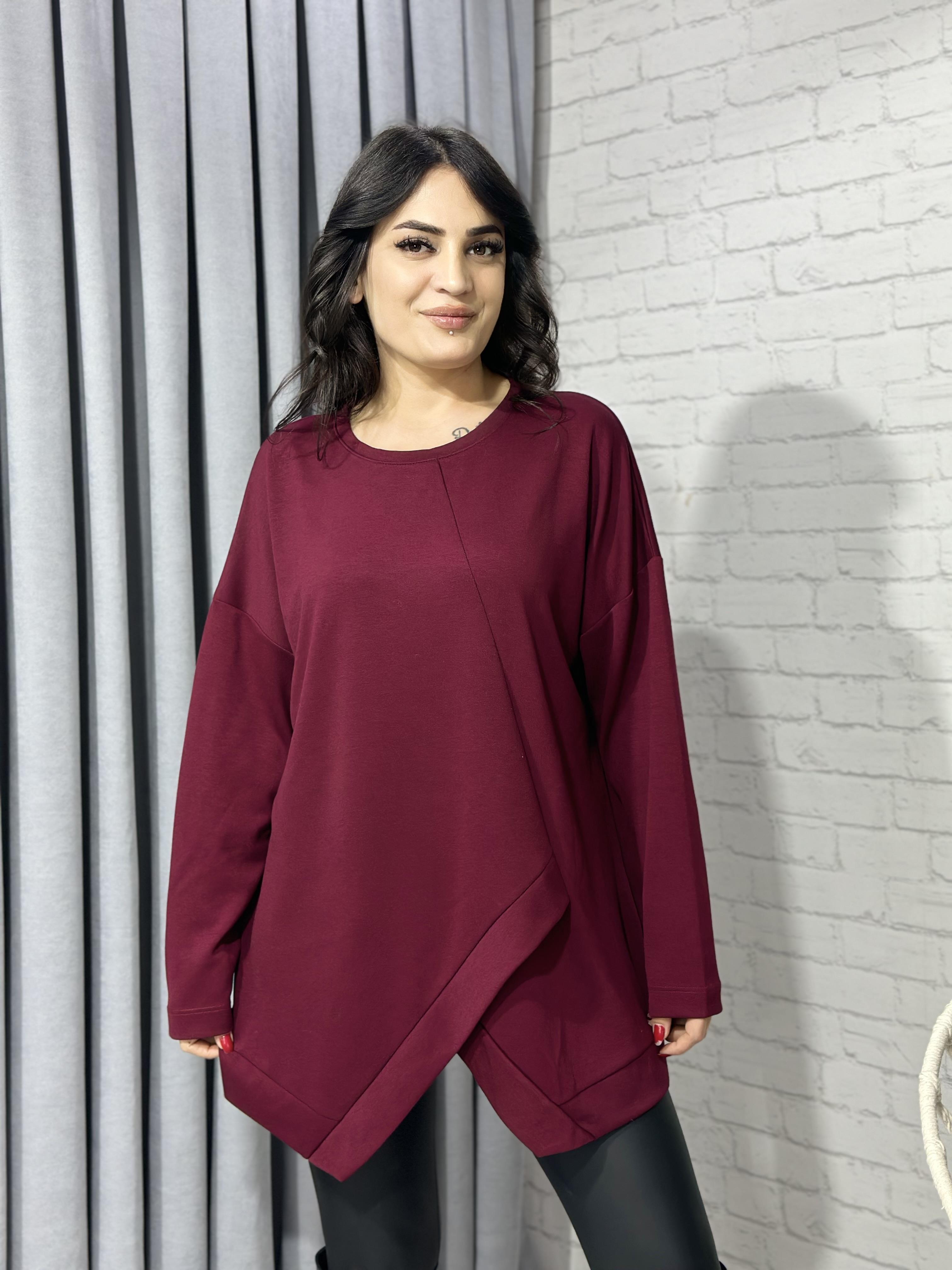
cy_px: 635
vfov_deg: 39.7
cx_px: 476
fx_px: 1760
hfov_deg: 30.3
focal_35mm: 48
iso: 64
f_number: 1.78
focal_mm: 6.86
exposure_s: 1/50
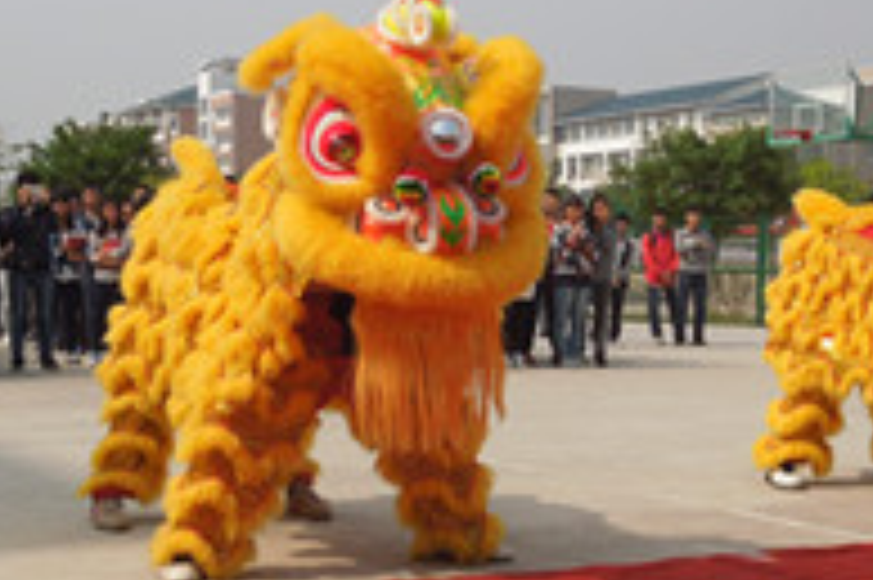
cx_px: 472
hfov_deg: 30.1
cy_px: 312
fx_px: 1623
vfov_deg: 20.3
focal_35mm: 67
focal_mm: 4.5
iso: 100
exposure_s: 1/500
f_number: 6.6
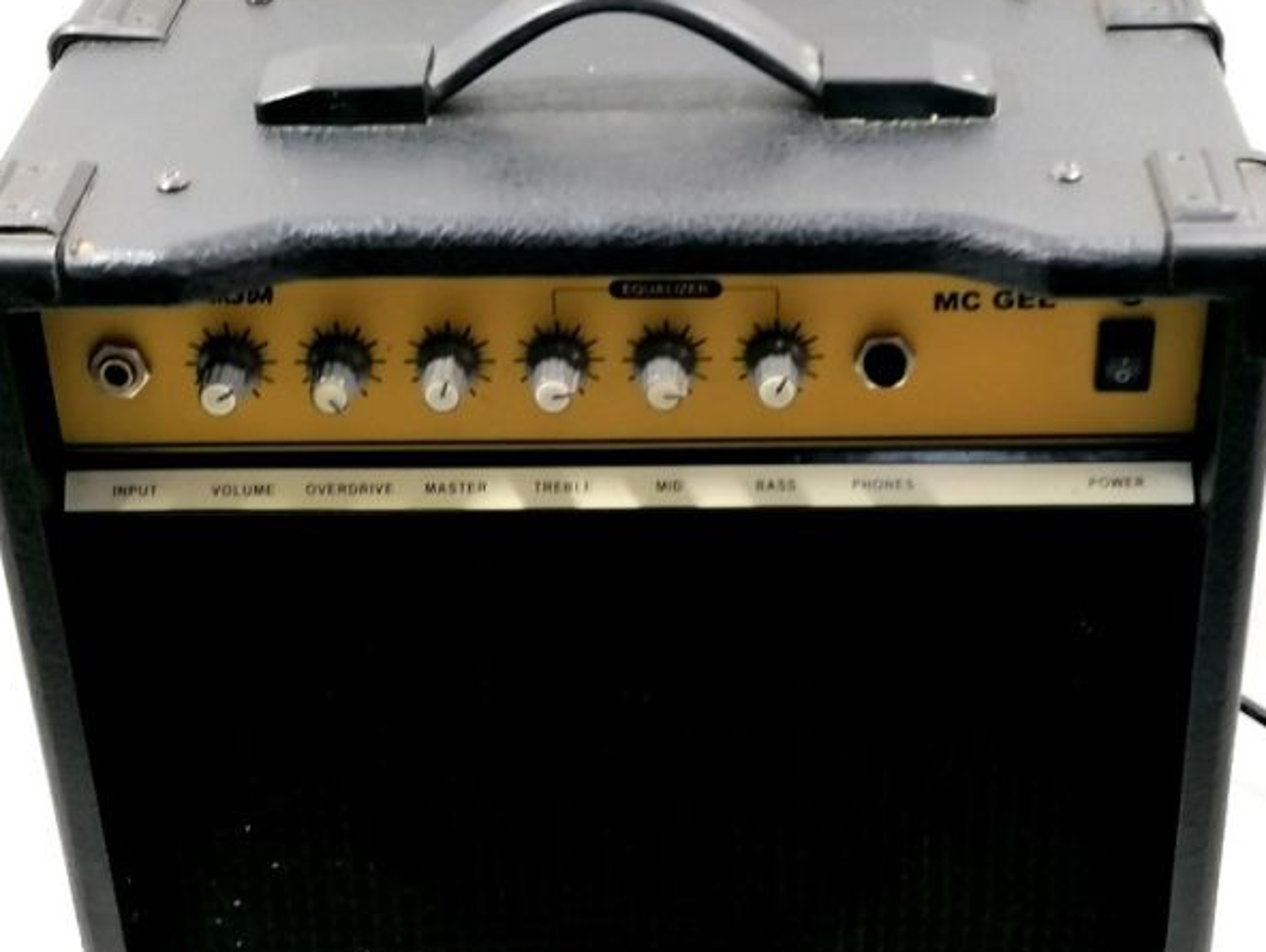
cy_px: 538
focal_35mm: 70
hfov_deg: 27.7
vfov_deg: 21.0
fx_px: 2562
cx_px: 712
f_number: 1.8
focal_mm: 4.75
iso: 100
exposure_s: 1/50
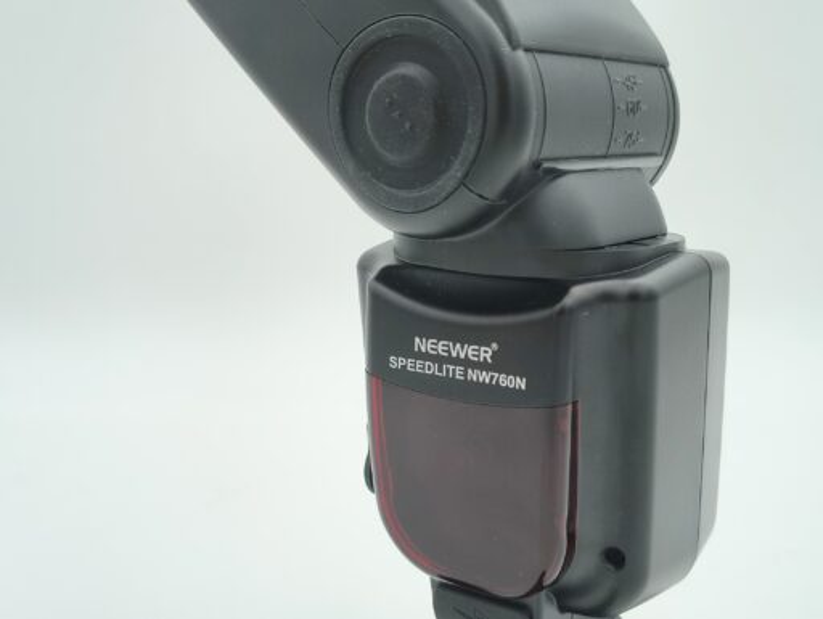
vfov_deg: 56.9
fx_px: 571
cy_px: 310
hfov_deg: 71.5
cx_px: 412
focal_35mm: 24
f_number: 1.8
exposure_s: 1/428
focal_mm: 5.56
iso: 101
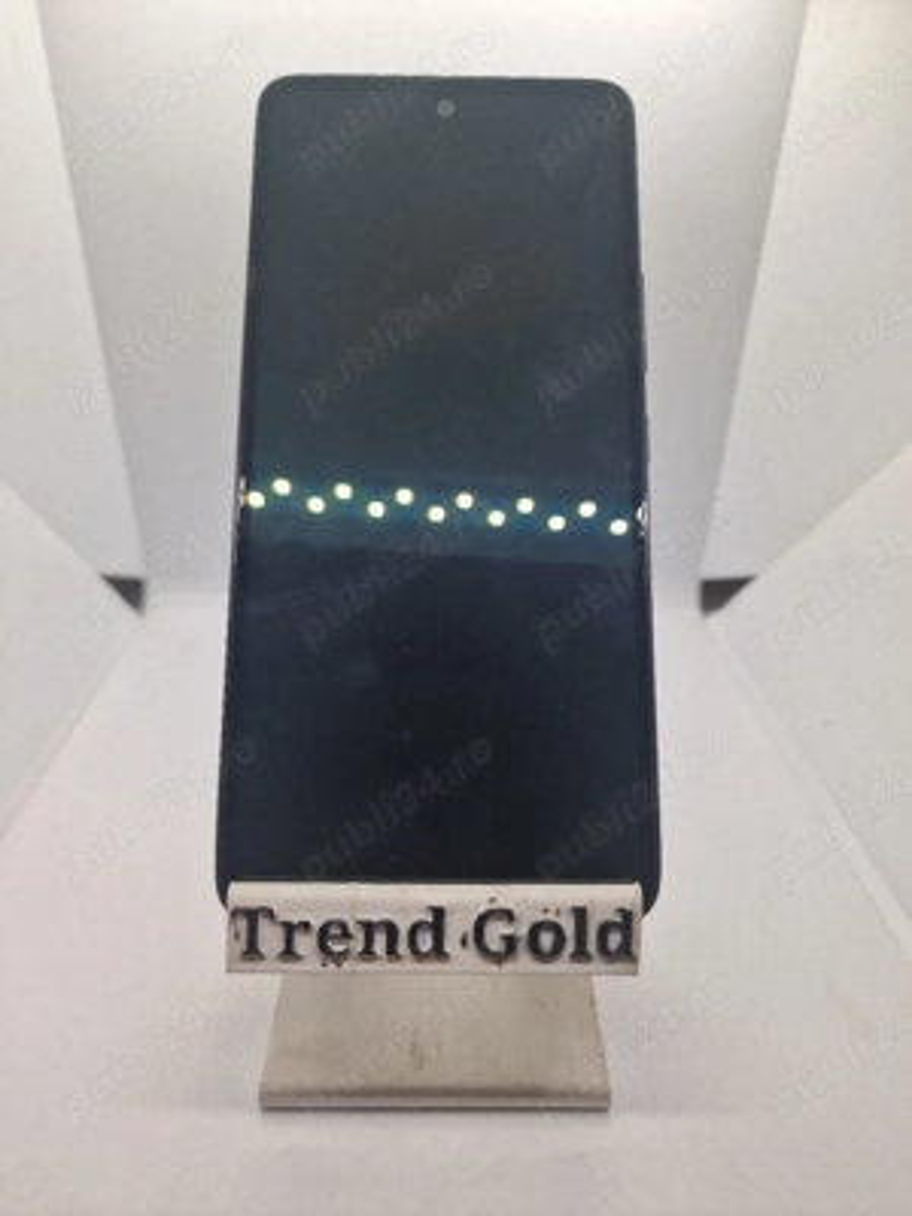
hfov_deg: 58.9
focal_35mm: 23
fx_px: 808
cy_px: 608
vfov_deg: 73.9
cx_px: 456
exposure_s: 1/182
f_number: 1.8
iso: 50
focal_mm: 6.4
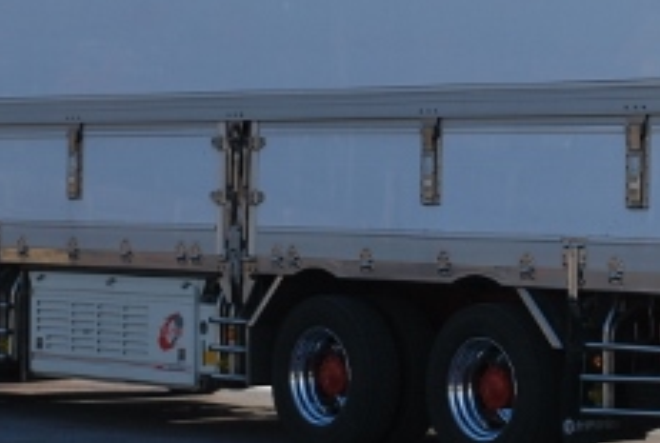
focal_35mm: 166
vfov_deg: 8.3
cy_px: 9
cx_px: 471
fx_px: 3049
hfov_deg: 12.3
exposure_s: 1/200
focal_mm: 40
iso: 100
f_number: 7.1
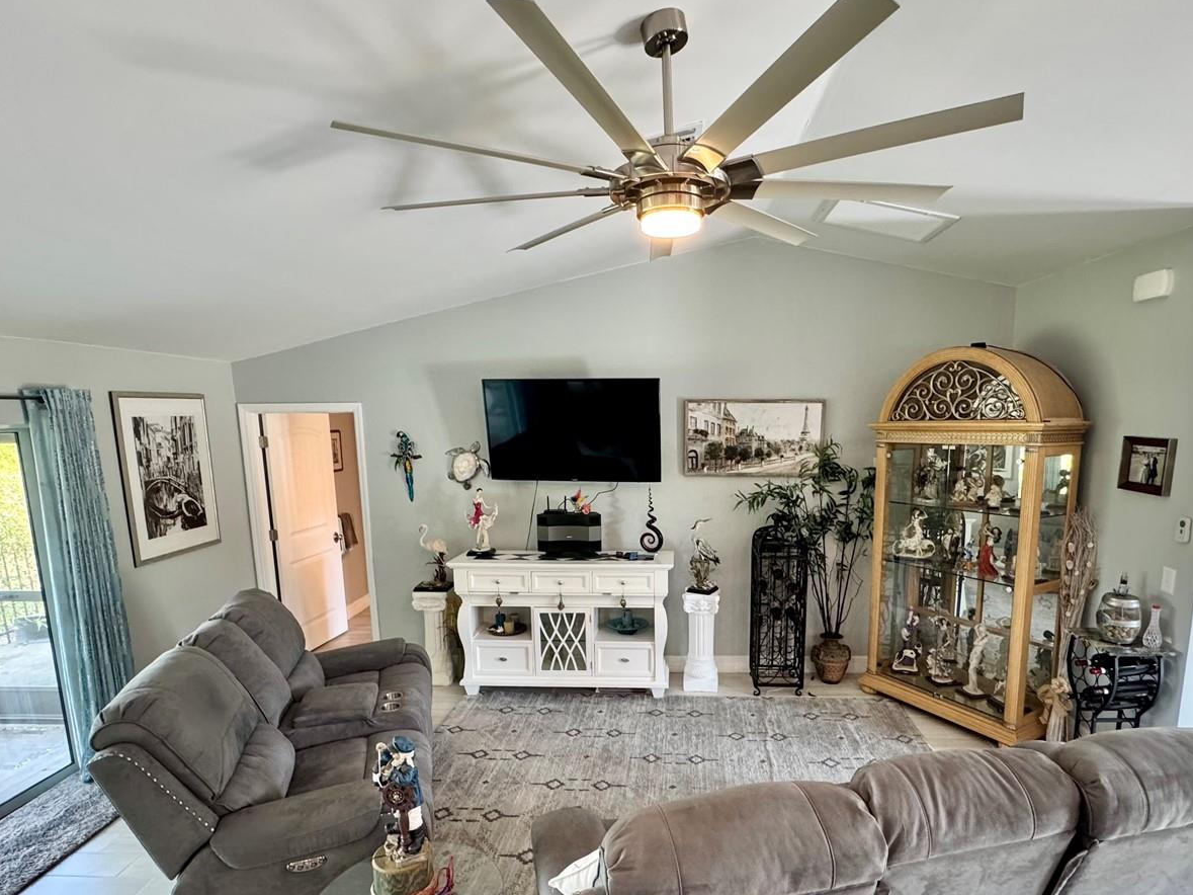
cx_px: 646
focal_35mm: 19
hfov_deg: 84.5
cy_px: 522
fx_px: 655
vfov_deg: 68.2
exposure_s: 1/60
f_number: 2.2
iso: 320
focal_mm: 2.22
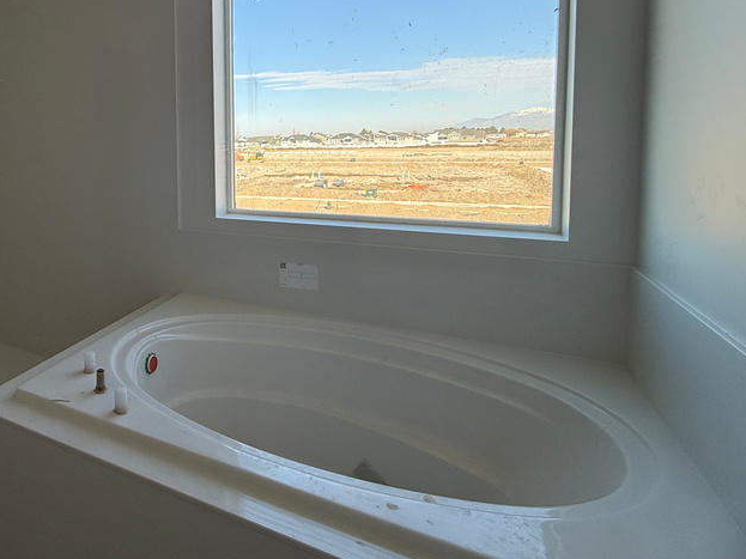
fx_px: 496
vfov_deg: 57.3
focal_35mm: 23
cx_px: 141
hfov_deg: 66.6
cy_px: 178
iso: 64
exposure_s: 1/328
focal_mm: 2.22
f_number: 2.2
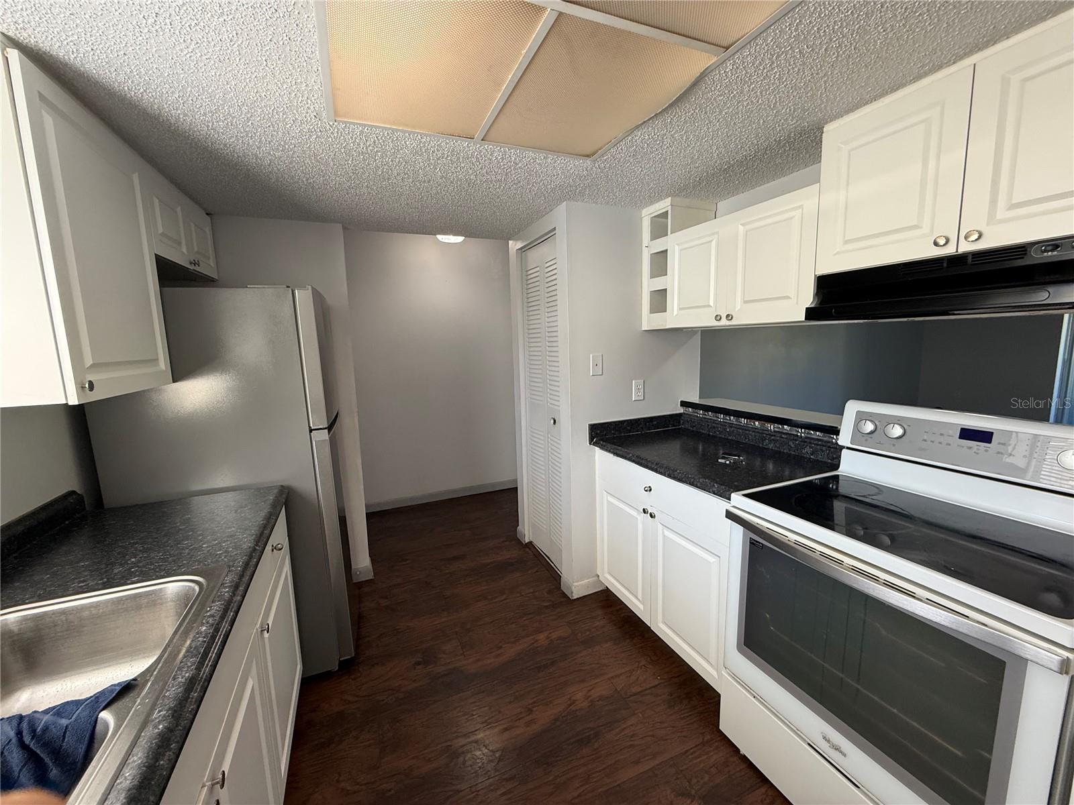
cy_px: 402
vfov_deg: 85.7
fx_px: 434
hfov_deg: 102.1
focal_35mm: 14
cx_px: 537
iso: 160
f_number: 2.2
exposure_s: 1/120
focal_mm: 2.22
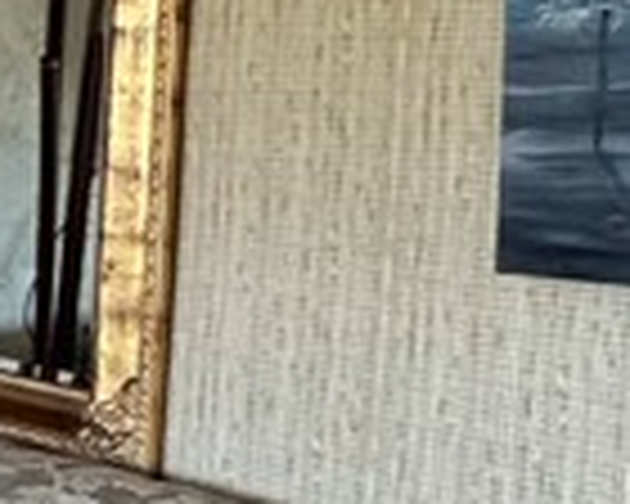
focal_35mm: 100
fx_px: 1865
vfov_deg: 15.4
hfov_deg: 10.5
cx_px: -1408
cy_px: 176
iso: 250
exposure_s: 1/99
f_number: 2.2
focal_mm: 2.22
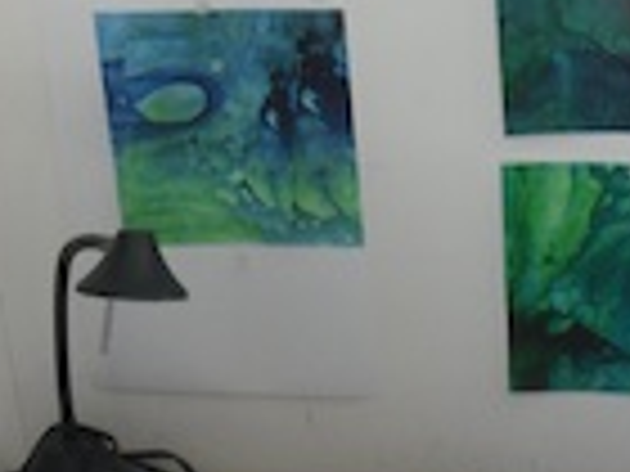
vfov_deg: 11.4
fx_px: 2348
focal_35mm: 129
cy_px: 474
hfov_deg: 15.2
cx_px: 522
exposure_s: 1/60
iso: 100
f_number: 3.1
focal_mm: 6.3
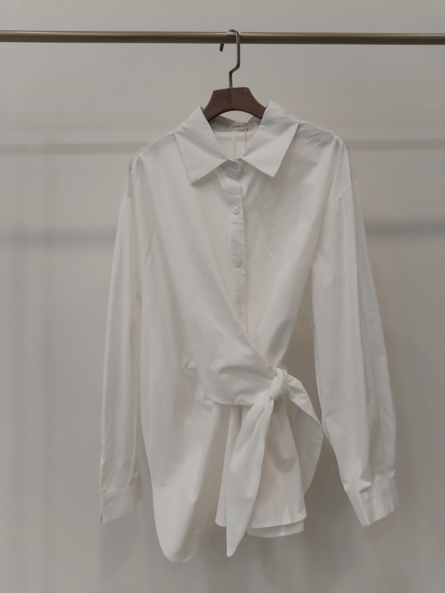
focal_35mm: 29
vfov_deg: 61.7
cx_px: 222
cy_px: 296
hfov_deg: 48.2
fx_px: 497
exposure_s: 1/100
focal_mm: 4.75
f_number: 1.8
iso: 248
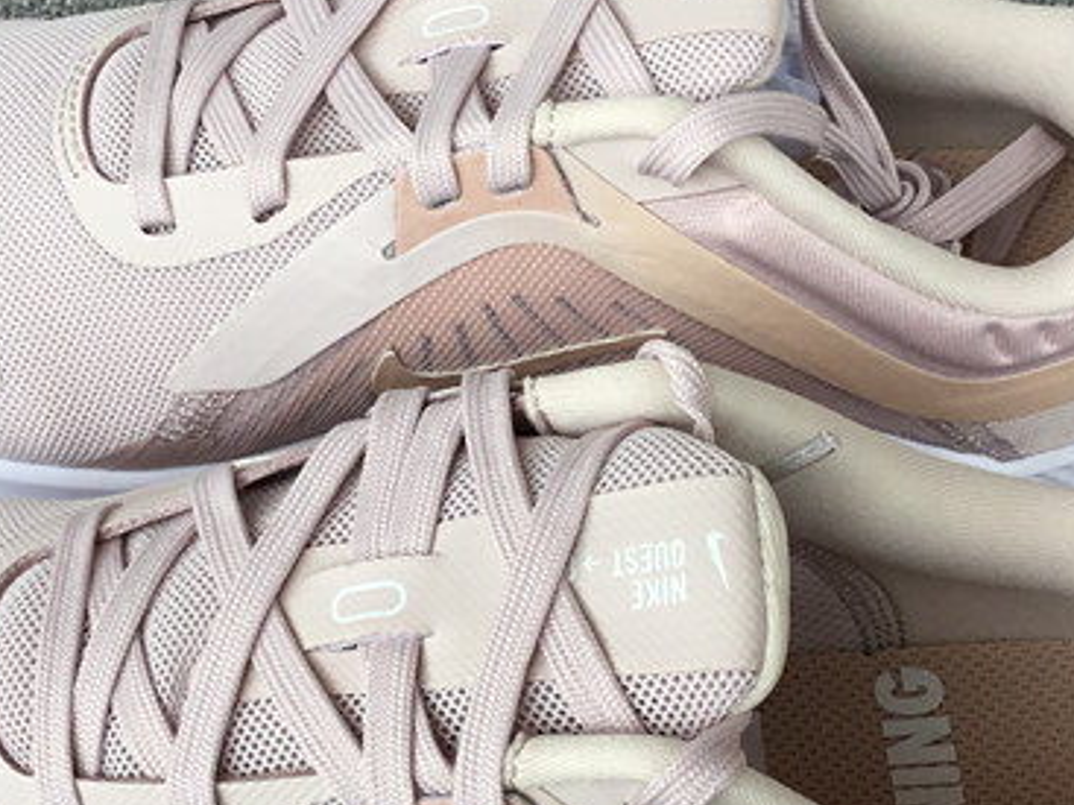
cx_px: 483
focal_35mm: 76
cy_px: 452
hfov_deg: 25.7
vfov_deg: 19.4
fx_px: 2357
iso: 25
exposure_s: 1/123
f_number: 2.4
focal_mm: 3.3
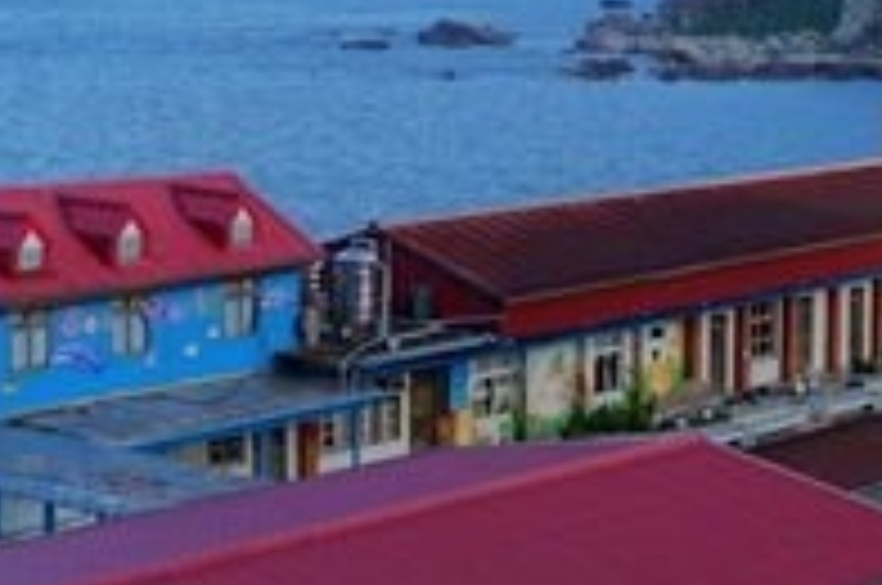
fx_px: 2519
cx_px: 729
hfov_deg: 19.6
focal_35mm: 103
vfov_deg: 13.1
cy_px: 16
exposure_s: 1/200
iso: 125
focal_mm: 11.22
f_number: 5.6
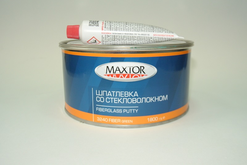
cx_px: 124
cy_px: 82
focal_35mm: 37
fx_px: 254
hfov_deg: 51.8
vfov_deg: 36.0
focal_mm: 14
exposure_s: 1/60
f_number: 7.1
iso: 400
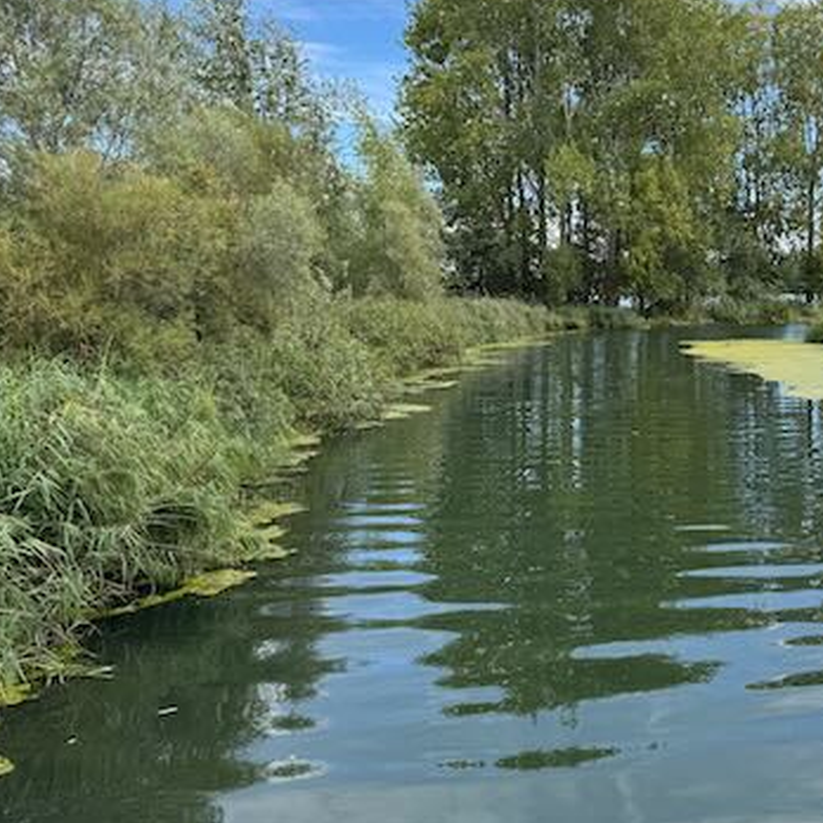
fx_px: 1049
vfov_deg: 42.7
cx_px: 594
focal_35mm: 39
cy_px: 343
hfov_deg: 41.8
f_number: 1.78
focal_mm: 6.76
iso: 80
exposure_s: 1/2415
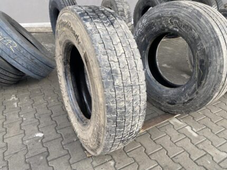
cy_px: 85
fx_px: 171
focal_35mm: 26
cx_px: 114
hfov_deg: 67.3
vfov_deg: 53.1
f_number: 1.8
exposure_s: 1/121
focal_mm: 4.25
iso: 100
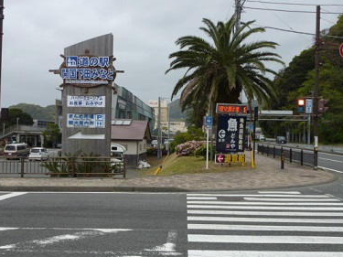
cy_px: 122
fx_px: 426
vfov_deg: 33.6
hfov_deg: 43.8
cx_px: 157
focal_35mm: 43
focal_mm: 6.4
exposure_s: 1/80
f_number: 3.7
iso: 100
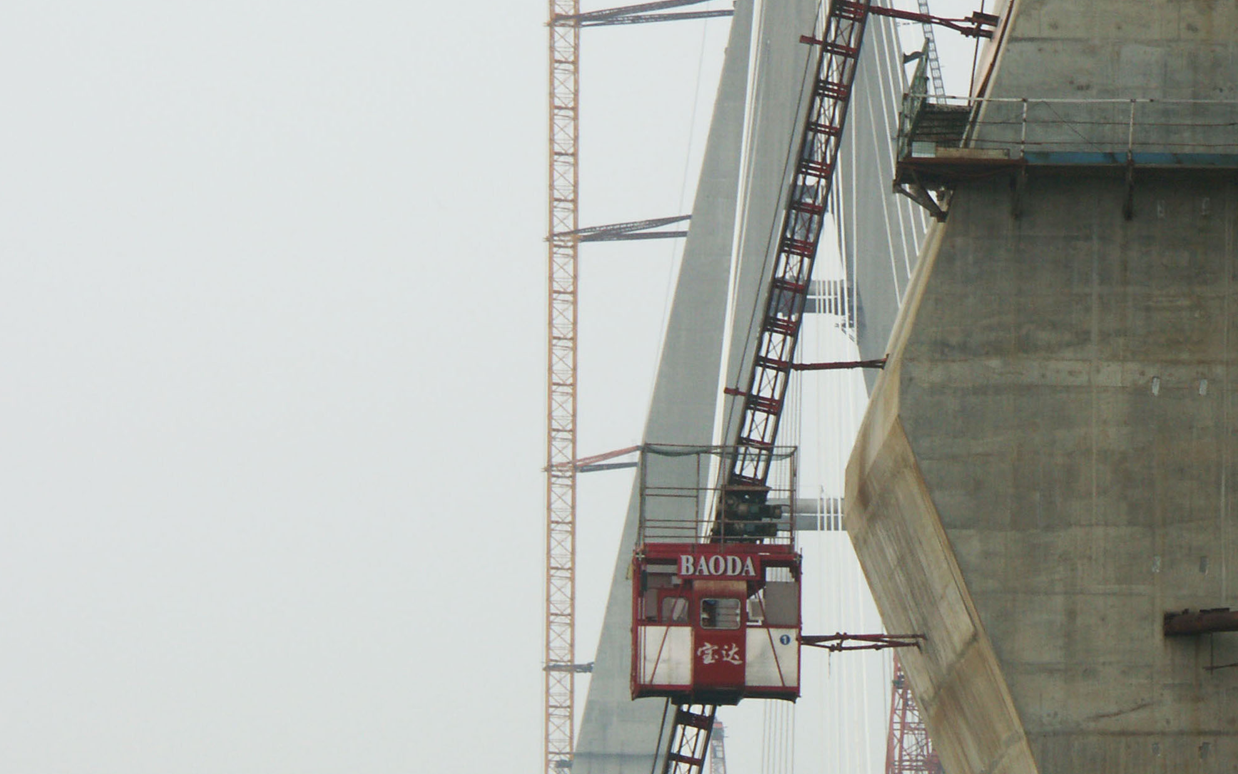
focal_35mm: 285
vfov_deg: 4.6
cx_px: 898
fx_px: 9615
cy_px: 658
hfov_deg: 7.4
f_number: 7.1
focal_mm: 42.74
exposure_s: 1/100
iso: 64
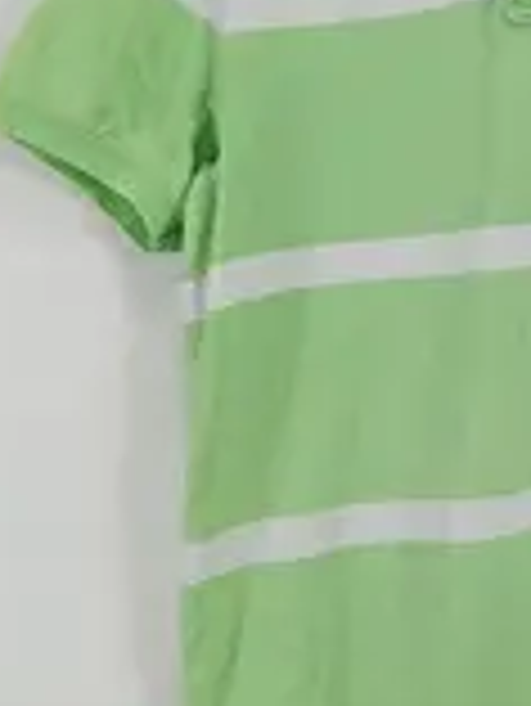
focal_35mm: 71
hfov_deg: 20.1
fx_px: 1450
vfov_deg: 27.1
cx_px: 540
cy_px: 193
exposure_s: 1/100
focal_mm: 4.22
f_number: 1.8
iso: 105
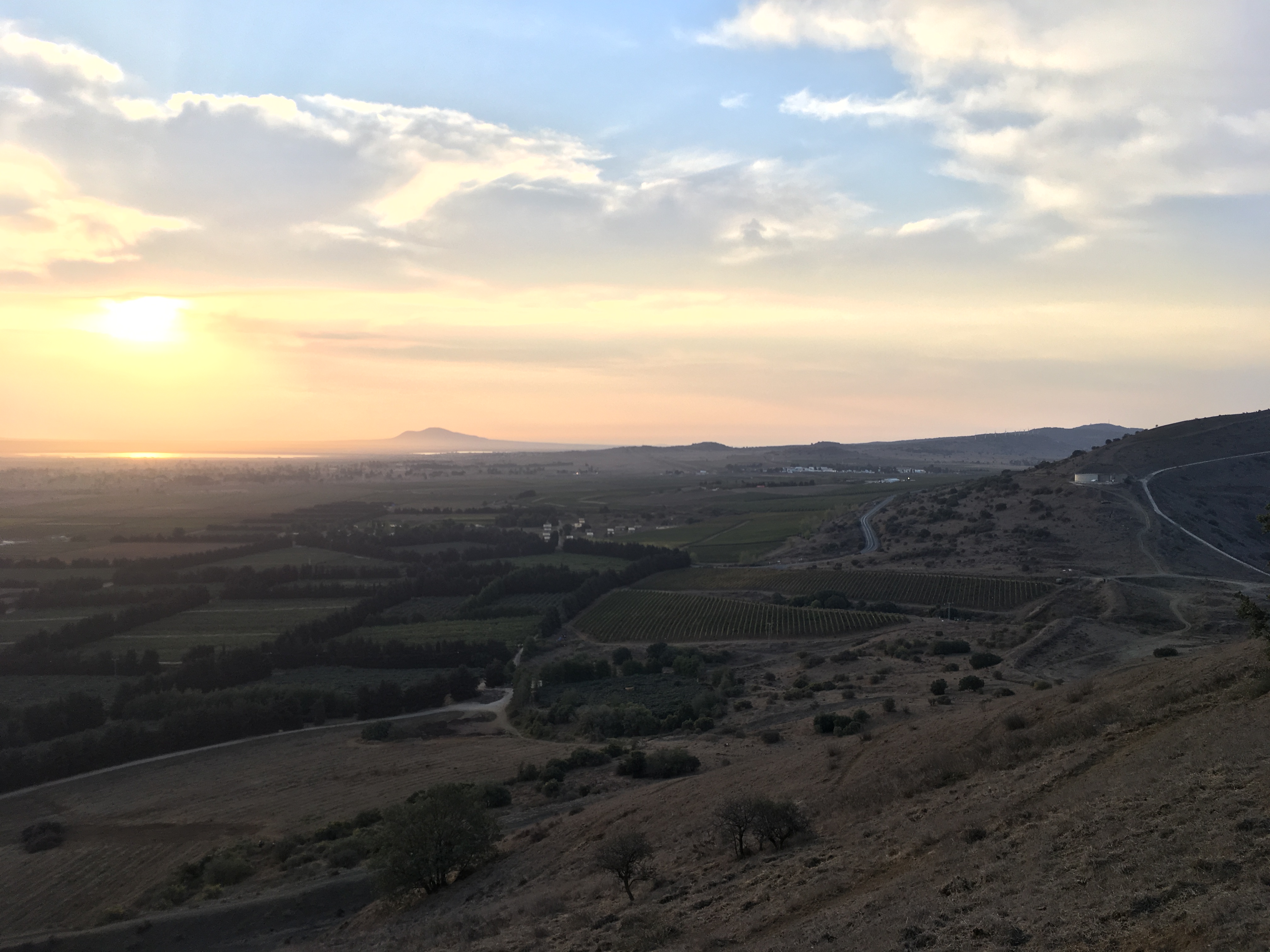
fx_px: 1064
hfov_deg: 61.7
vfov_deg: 48.2
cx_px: 635
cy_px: 476
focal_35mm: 29
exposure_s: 1/289
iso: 25
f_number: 2.2
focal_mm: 4.15
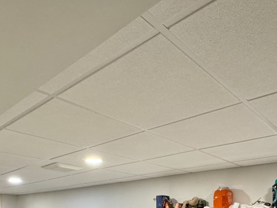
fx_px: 264
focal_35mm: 33
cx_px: 144
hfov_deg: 55.3
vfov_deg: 36.9
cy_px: 223
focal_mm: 2.22
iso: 400
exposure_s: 1/60
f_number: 2.2
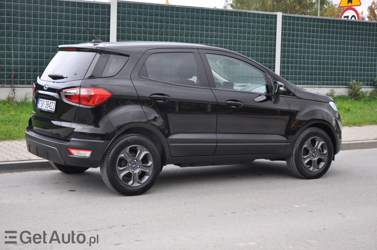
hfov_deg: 29.9
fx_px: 706
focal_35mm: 68
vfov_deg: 20.1
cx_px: 188
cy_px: 125
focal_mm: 45
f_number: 4.8
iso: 400
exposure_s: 1/80
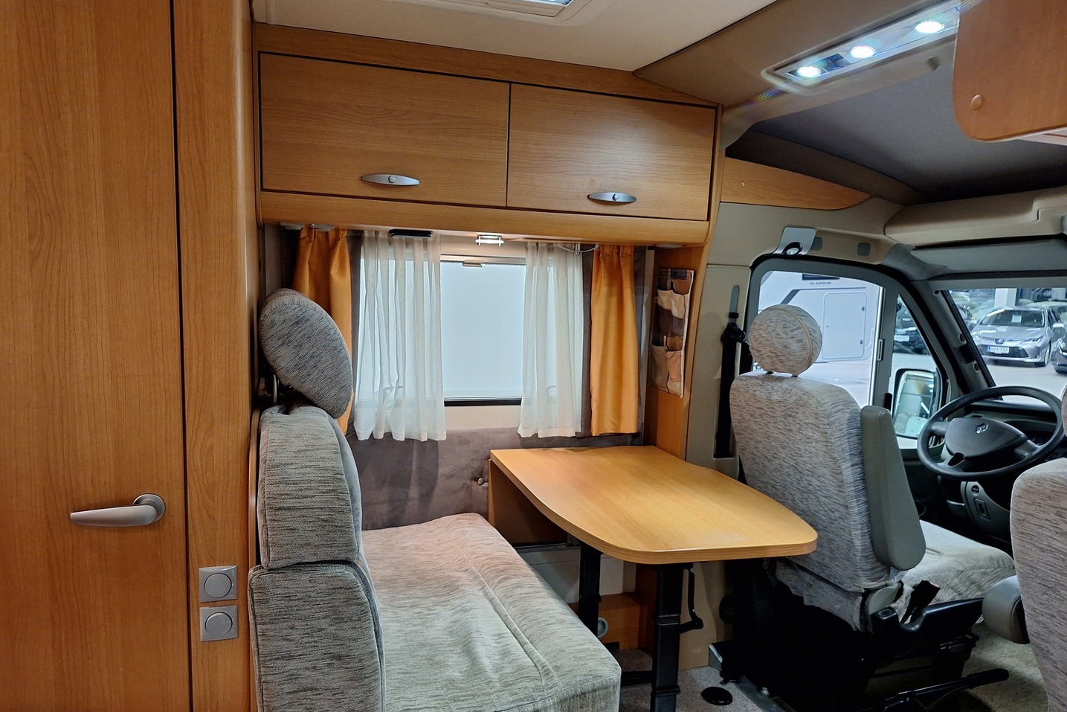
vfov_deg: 53.1
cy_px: 385
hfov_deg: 73.7
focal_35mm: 24
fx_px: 711
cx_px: 532
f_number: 1.8
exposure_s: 1/33
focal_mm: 5.54
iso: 250
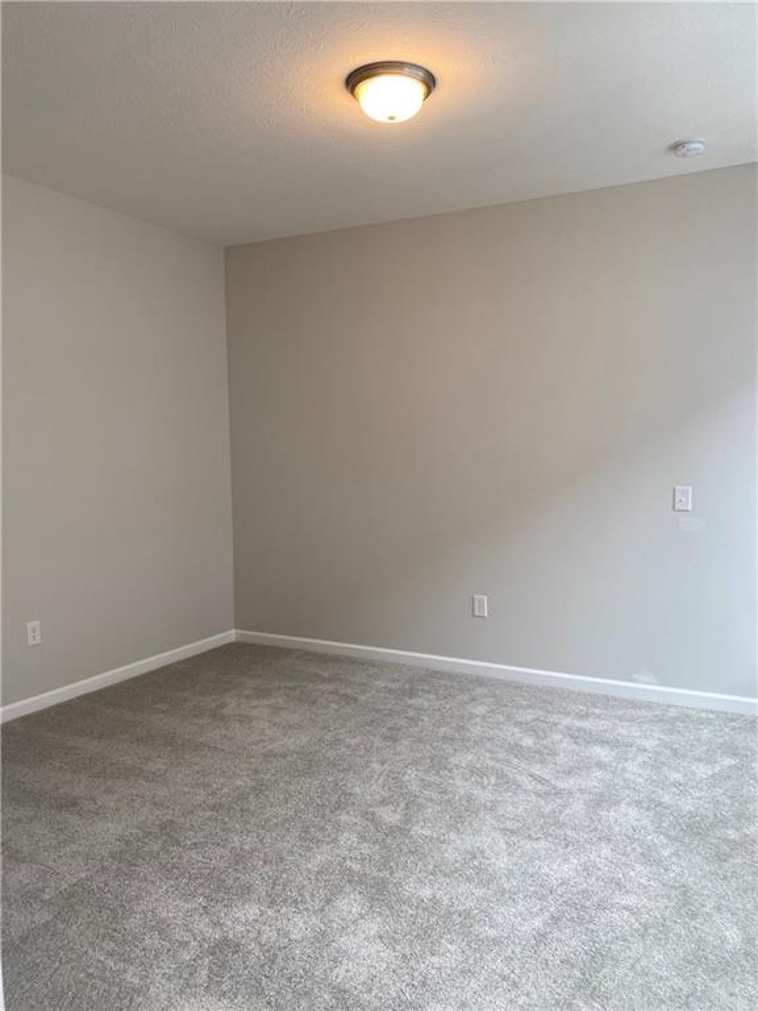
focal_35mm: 26
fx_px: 759
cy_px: 506
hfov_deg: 53.1
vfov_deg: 67.3
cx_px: 379
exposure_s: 1/120
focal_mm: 4.25
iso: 80
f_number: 1.8
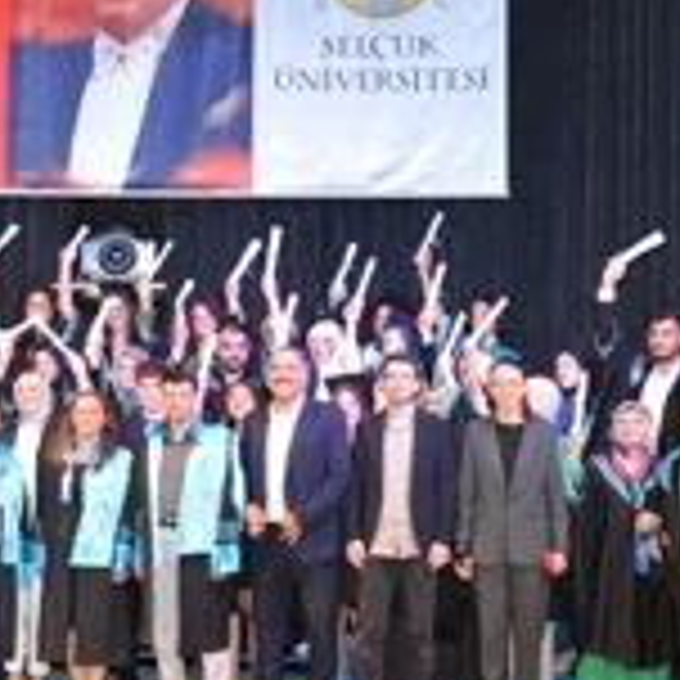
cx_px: 149
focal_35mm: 79
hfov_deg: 21.7
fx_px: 1756
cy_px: 399
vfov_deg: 21.9
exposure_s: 1/60
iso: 1600
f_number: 8
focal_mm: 32
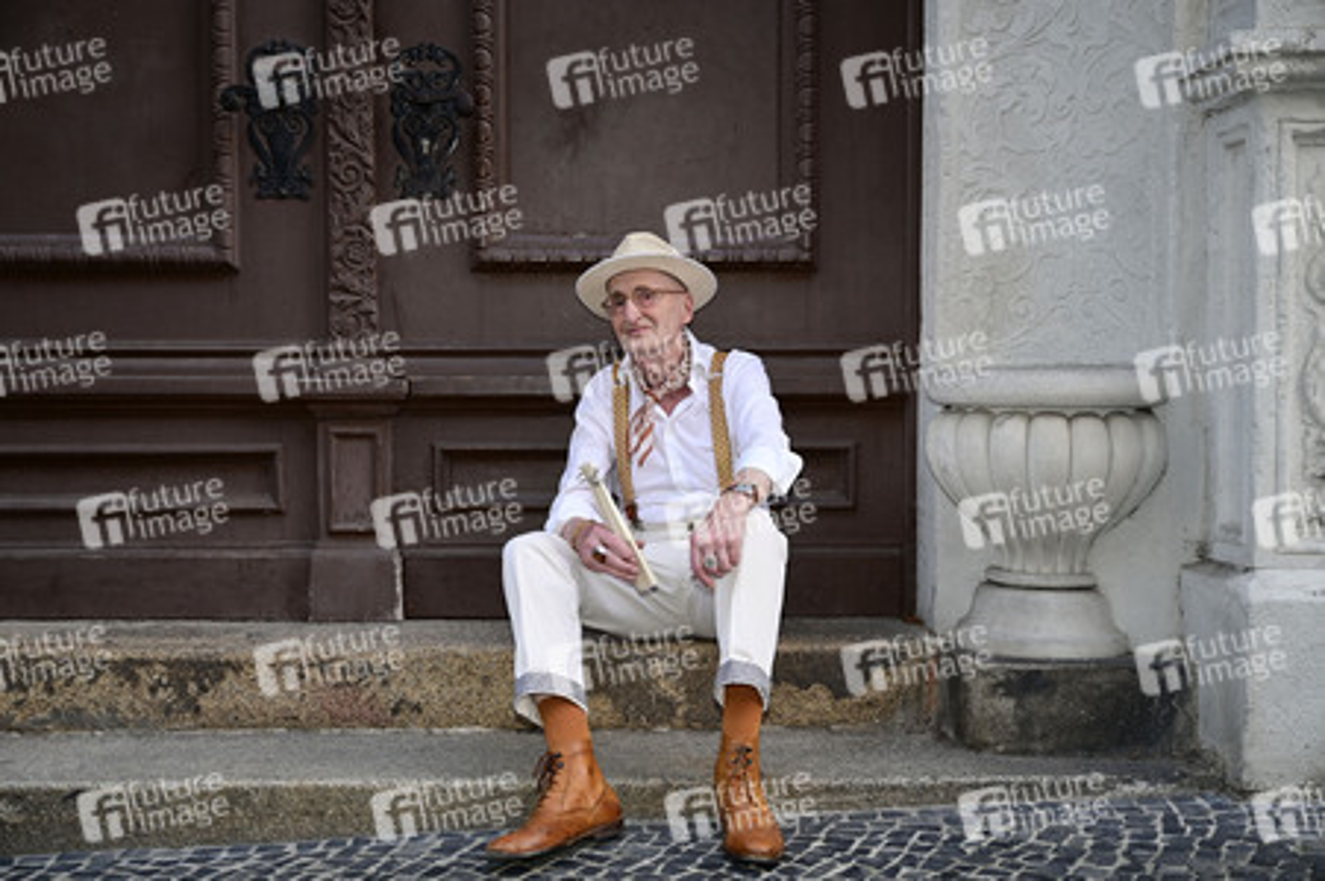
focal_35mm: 44
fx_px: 1618
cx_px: 662
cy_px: 440
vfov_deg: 30.5
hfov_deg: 44.5
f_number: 3.2
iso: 800
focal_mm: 44
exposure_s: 1/200
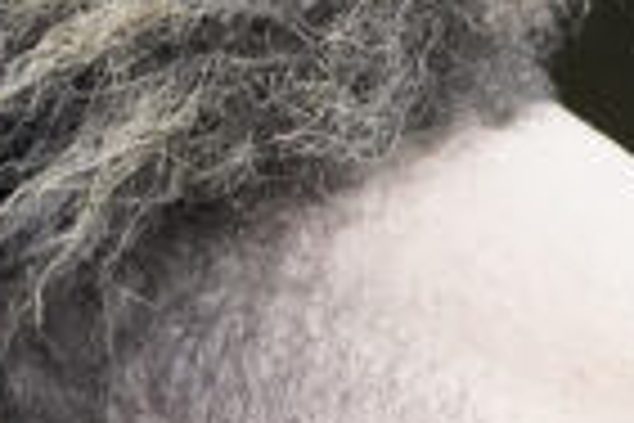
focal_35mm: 1451
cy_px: 907
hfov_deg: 1.4
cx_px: 692
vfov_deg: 0.9
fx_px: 25552
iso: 12800
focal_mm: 200
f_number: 5.6
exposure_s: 1/2500
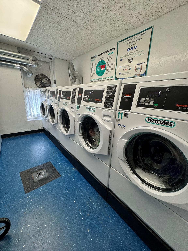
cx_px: 94
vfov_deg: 102.1
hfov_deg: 85.7
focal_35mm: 14
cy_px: 126
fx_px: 101
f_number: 2.2
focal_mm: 2.22
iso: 125
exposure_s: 1/120
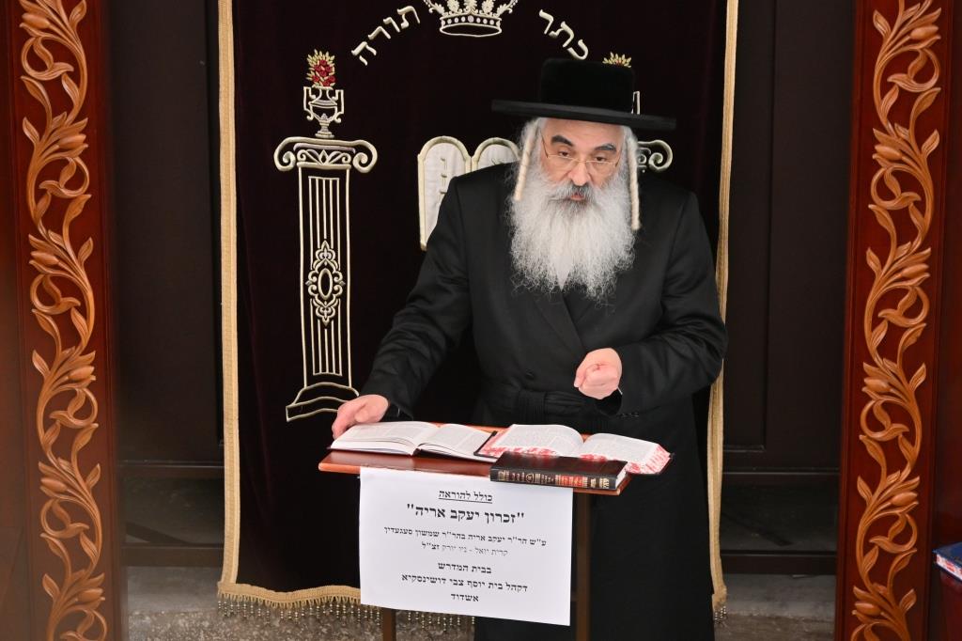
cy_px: 320
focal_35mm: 180
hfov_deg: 11.4
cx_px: 481
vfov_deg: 7.6
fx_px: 4808
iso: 640
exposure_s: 1/400
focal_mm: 120
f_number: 4
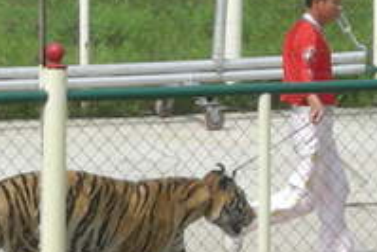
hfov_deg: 4.7
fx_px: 4590
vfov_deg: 3.1
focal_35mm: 438
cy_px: 42
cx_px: 68
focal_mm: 17.1
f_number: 4.7
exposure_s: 1/433
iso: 50
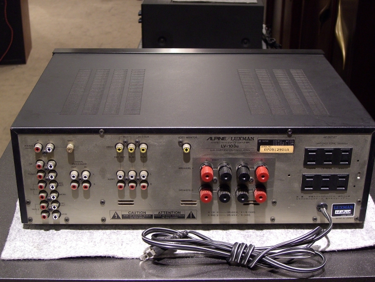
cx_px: 188
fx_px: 617
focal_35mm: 57
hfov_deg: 33.8
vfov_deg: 25.7
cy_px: 141
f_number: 3.6
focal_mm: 11.8
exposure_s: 1/25
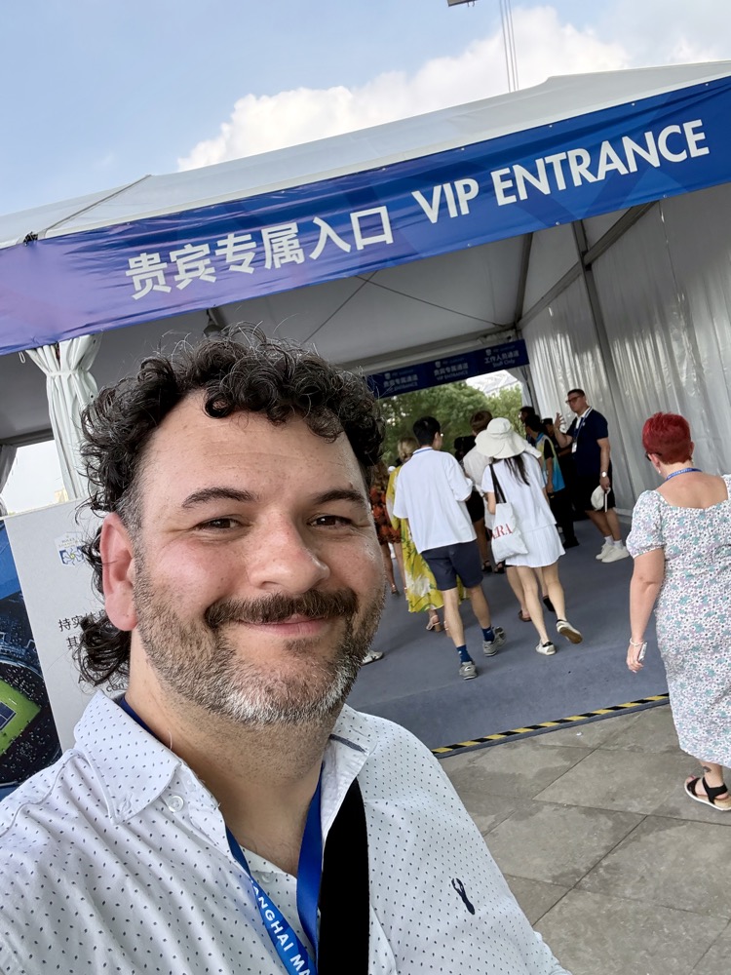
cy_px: 488
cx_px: 366
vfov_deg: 60.0
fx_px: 845
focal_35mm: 30
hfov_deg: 46.8
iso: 40
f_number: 1.9
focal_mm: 2.69
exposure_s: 1/236
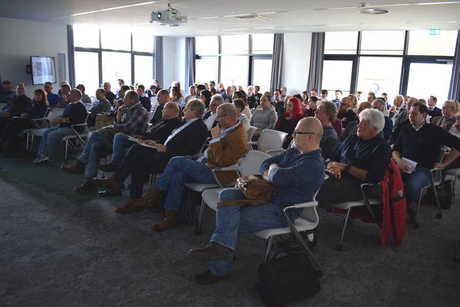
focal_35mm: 27
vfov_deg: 48.0
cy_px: 154
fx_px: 345
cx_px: 230
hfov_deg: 67.4
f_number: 3.5
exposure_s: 1/60
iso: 900
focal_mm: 18
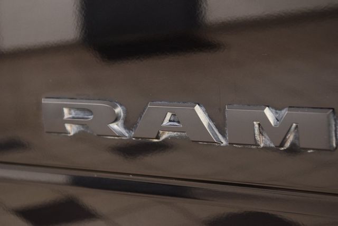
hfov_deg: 21.9
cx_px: 169
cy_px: 113
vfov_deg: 14.7
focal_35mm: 93
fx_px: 873
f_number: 4
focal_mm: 62
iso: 1600
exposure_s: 1/30
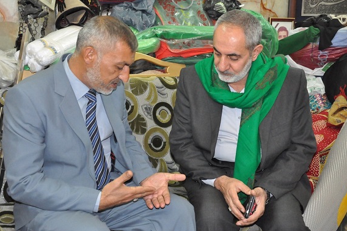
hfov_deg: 40.4
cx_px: 176
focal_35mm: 49
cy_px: 114
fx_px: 472
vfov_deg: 27.5
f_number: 5.6
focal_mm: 32
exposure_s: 1/60
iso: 3200
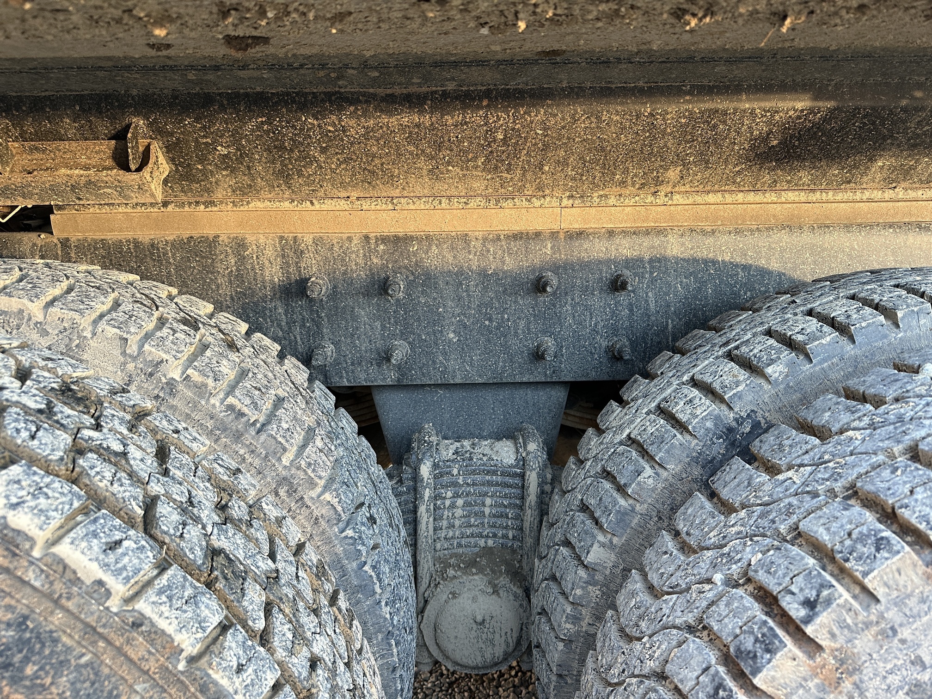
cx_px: 466
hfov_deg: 71.6
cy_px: 350
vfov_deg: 56.8
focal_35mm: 24
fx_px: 646
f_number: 1.78
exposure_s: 1/76
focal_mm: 6.86
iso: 250
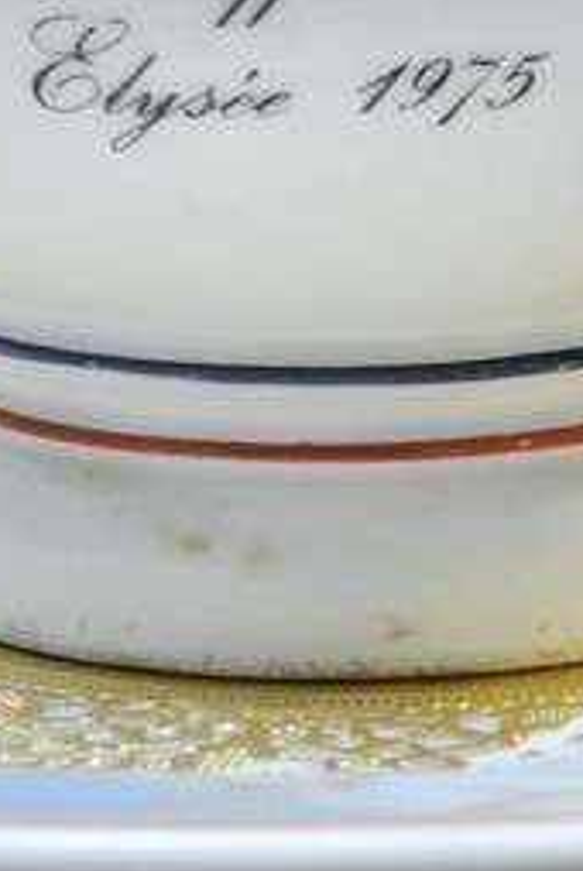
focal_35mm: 390
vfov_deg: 5.1
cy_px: -1128
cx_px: 84
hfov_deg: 3.5
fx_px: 9447
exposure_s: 1/60
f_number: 8
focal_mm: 62
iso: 1600
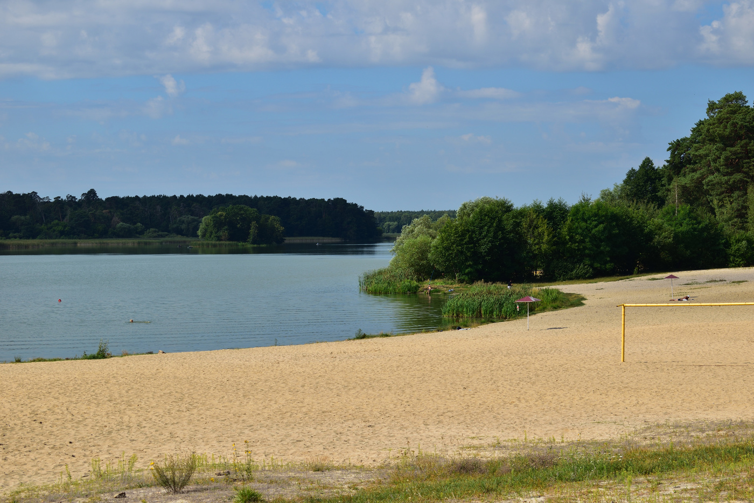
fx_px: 1728
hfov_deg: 24.6
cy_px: 252
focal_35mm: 82
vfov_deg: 16.5
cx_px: 377
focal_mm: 55
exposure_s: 1/500
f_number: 8
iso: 100
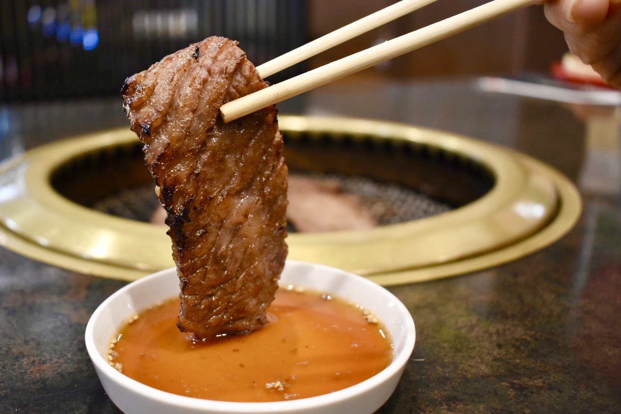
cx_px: 285
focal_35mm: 40
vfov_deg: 33.4
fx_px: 690
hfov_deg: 48.4
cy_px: 209
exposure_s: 1/60
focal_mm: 24
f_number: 4
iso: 1800
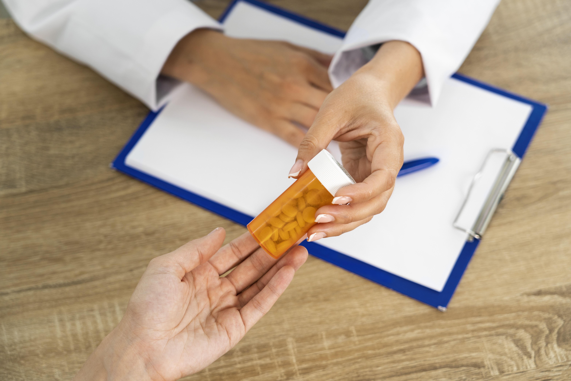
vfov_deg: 18.9
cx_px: 286
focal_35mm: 72
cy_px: 190
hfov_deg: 28.1
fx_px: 1142
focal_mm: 72
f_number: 4
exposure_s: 1/160
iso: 400
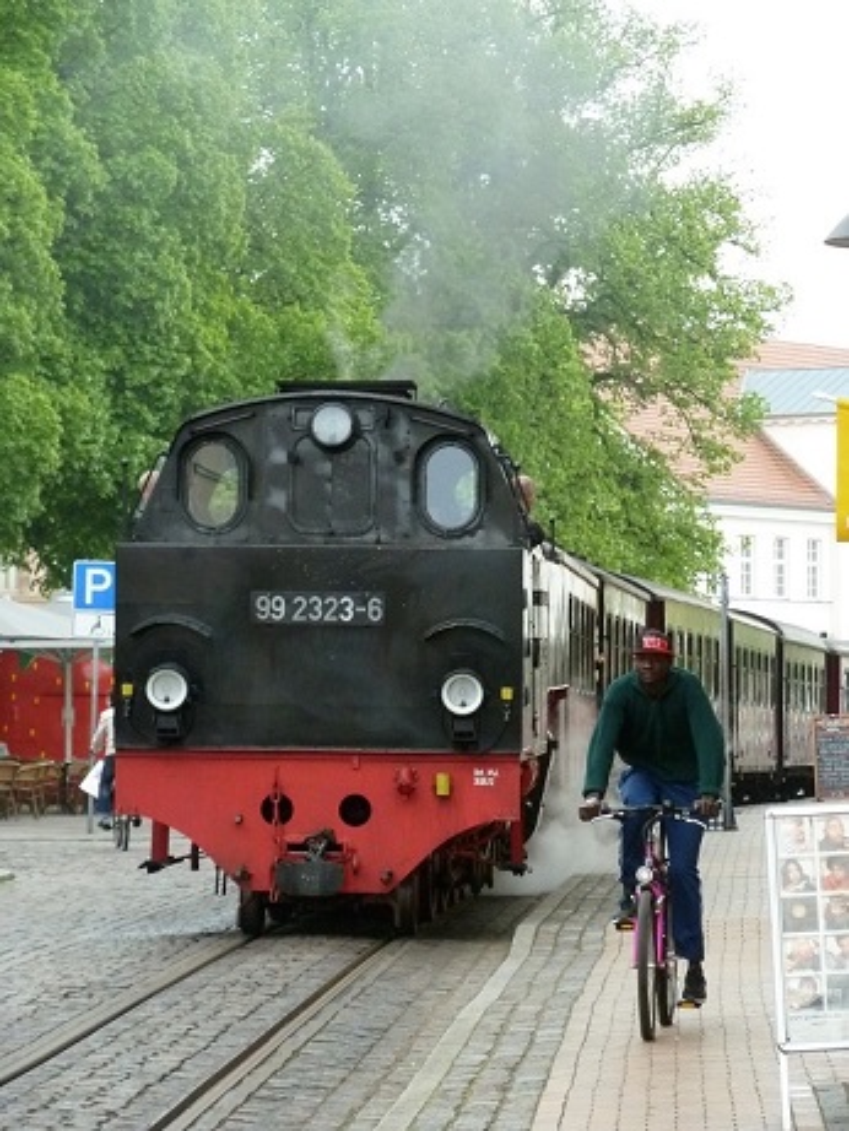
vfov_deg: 11.7
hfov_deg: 8.8
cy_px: 566
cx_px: 424
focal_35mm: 169
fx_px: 5524
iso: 500
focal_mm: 27.8
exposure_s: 1/125
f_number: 4.5
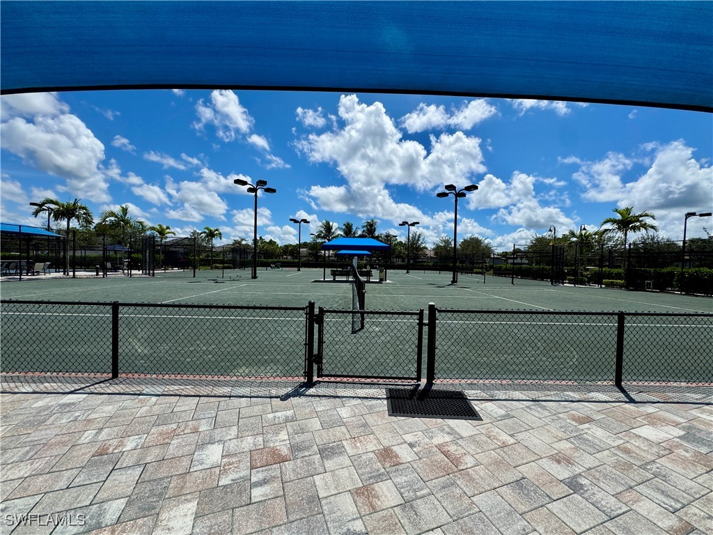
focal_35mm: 14
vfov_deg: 85.7
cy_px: 268
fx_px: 288
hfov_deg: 102.1
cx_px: 356
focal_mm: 2.22
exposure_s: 1/3906
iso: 50
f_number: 2.2
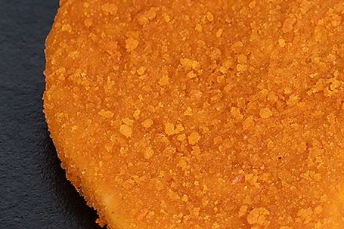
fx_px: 2646
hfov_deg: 7.4
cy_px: 113
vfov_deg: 5.0
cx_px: 342
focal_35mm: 277
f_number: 9
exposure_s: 1/160
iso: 100
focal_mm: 105
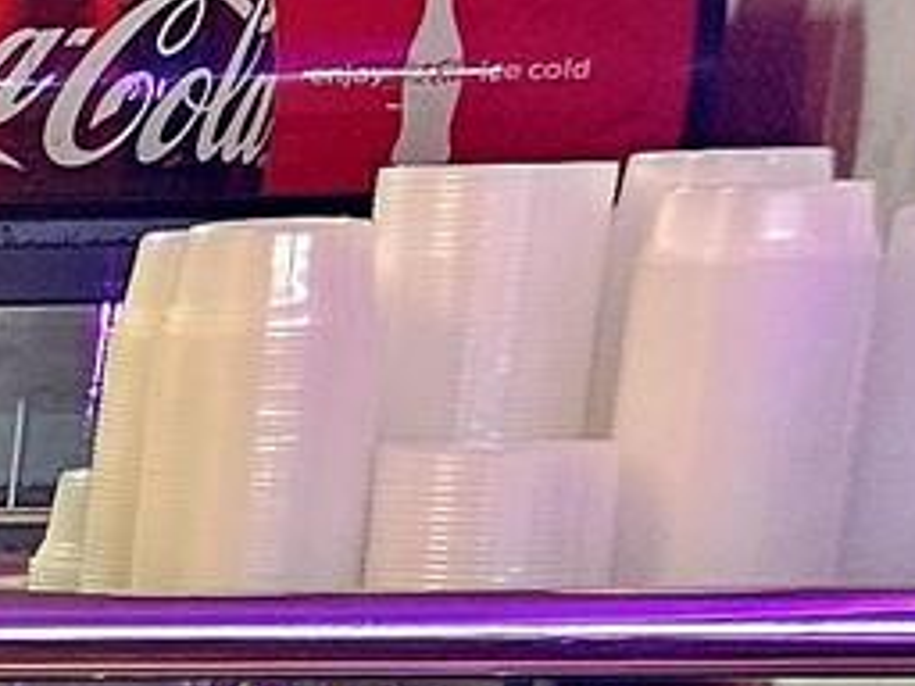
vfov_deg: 7.7
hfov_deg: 7.9
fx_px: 4864
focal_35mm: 184
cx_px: -2470
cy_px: 1368
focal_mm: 6.3
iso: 800
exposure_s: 1/120
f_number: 1.7
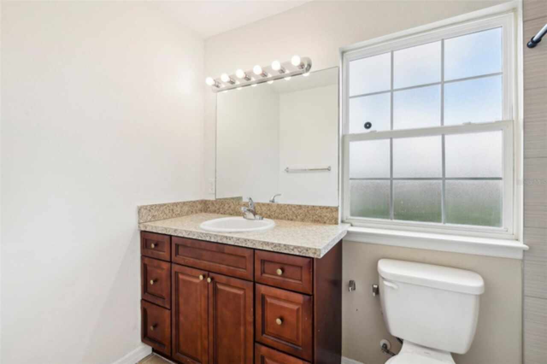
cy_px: 182
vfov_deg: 73.7
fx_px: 243
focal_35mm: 16
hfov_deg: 96.8
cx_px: 274
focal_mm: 16
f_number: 8
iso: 400
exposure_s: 1/160
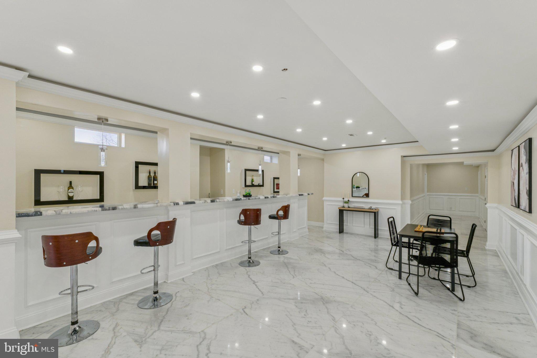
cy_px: 179
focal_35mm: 15
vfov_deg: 77.3
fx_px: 224
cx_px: 268
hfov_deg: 100.4
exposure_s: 1/25
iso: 250
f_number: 9
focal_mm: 10
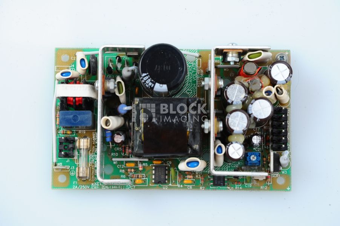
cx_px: 170
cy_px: 113
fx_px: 1132
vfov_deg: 11.4
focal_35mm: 120
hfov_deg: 17.1
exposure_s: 1/160
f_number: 13
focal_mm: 120
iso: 400
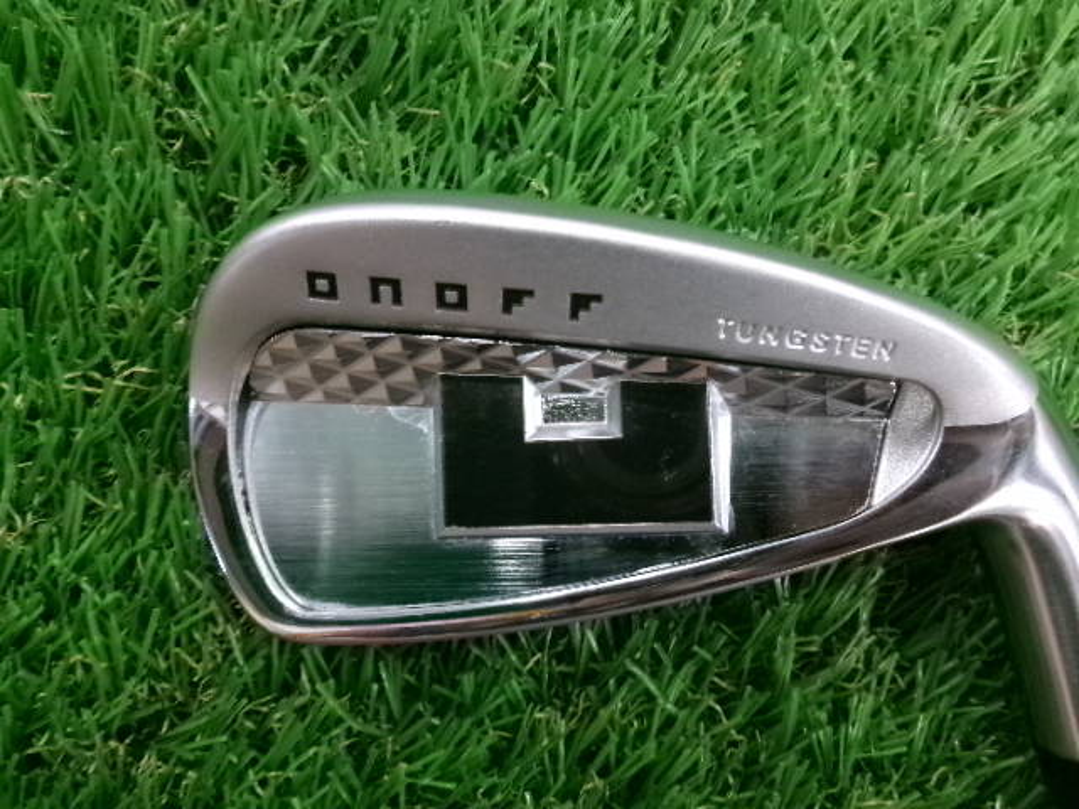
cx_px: 540
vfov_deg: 49.7
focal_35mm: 28
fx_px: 873
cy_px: 404
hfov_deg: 63.4
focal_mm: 5.1
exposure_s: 1/45
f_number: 3.9
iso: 800
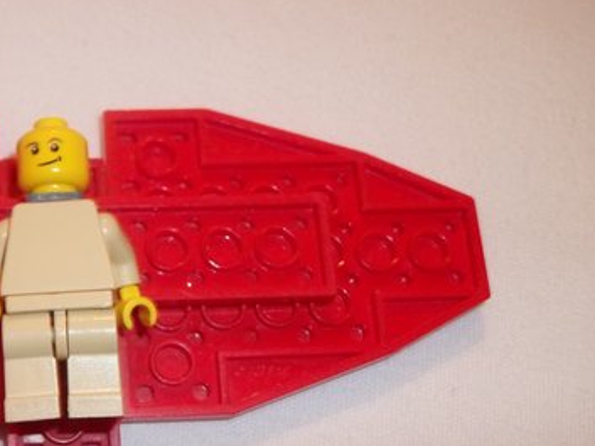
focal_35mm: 58
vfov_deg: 24.9
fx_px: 997
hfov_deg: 31.7
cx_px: 67
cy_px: 343
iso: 64
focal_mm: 5.7
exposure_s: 1/30
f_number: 2.9
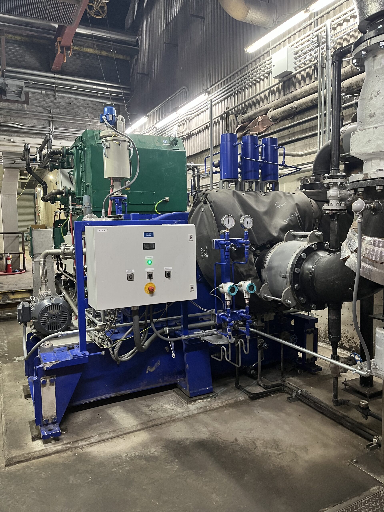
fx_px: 385
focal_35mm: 26
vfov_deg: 67.3
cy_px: 256
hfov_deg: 53.1
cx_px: 192
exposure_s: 1/40
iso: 400
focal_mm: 5.1
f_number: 1.6
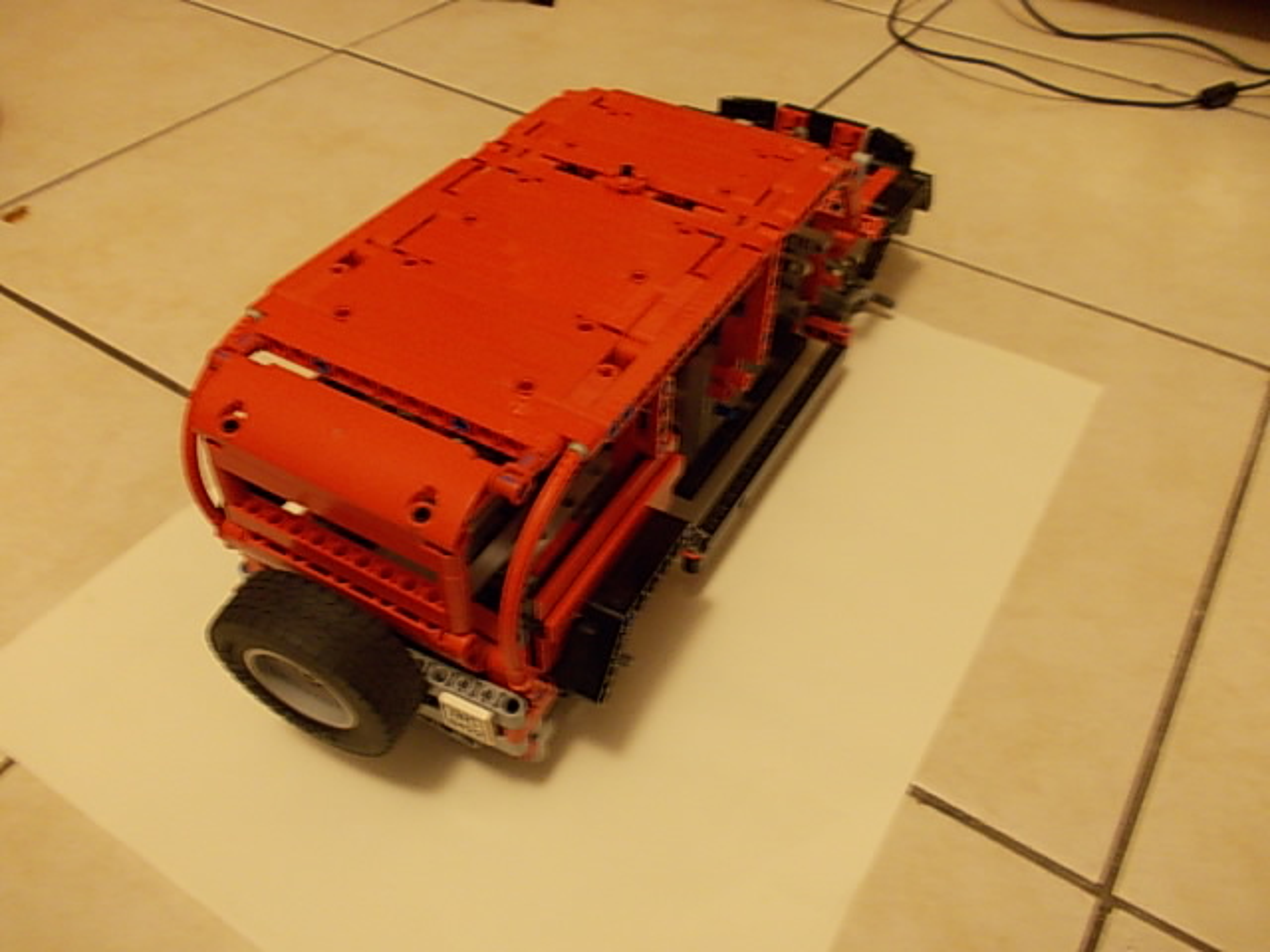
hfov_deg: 63.4
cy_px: 476
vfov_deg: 49.7
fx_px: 1027
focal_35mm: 28
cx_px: 635
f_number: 2.7
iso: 200
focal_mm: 4
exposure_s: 1/4
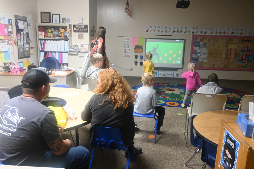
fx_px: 212
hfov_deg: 61.9
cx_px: 127
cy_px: 84
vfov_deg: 43.6
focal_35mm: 30
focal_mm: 20
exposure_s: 1/80
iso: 3200
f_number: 3.8
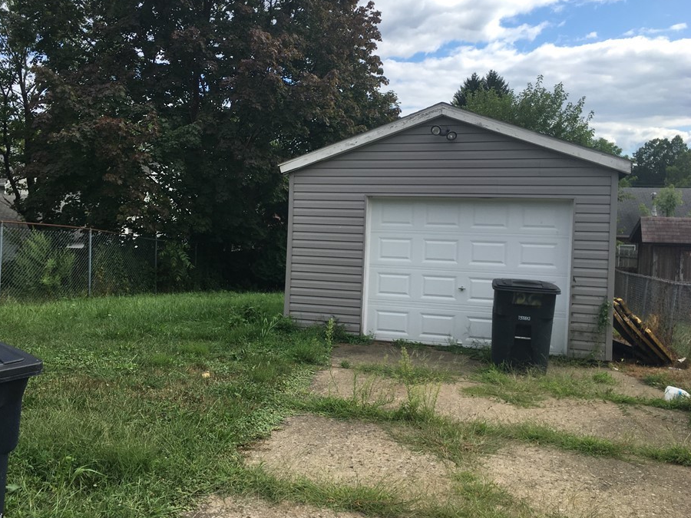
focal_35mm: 33
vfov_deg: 42.9
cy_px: 235
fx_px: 659
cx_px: 316
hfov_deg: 55.3
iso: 25
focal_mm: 4.15
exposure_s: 1/999
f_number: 2.2
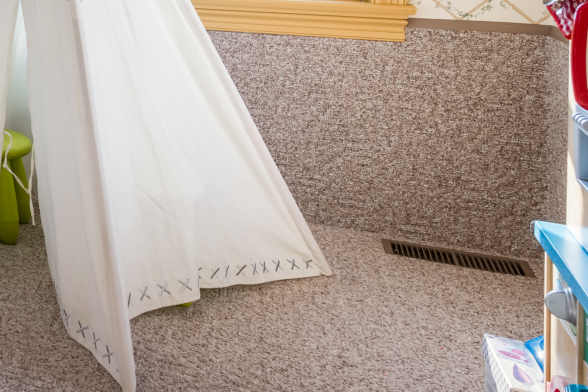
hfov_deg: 26.4
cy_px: -121
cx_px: -307
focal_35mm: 53
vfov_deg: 22.7
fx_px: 866
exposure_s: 1/6
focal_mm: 17
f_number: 8
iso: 100
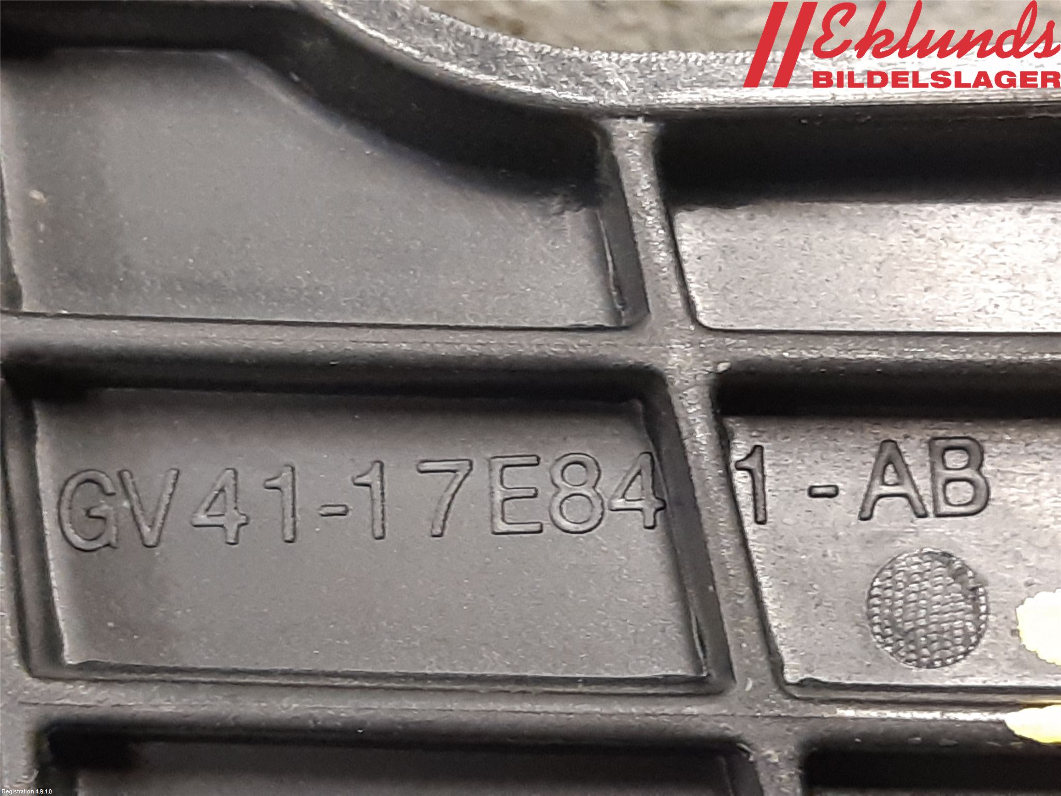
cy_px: 398
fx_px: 797
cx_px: 530
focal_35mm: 26
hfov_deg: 67.3
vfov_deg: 53.1
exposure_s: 1/25
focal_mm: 3.93
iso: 200
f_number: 1.7
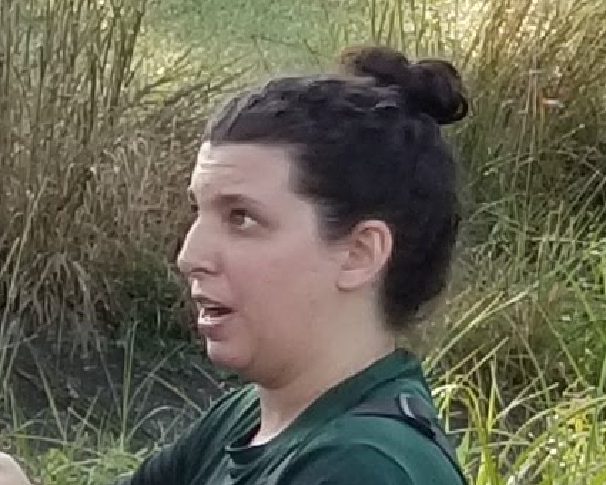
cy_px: 361
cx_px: -972
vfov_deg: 9.0
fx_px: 3085
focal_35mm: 172
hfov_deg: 9.6
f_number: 1.7
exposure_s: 1/403
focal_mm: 4.25
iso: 50
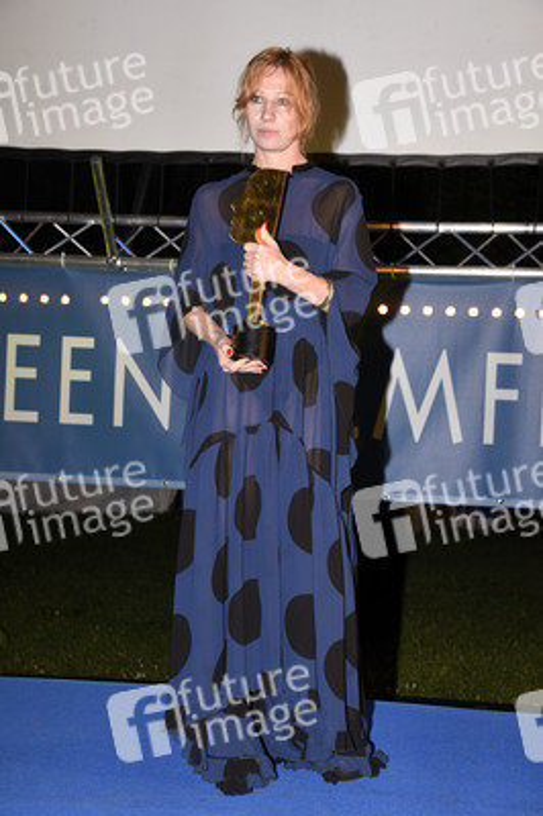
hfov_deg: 24.6
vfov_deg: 36.3
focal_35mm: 55
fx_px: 1246
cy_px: 408
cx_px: 272
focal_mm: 55
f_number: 6.3
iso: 800
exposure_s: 1/160
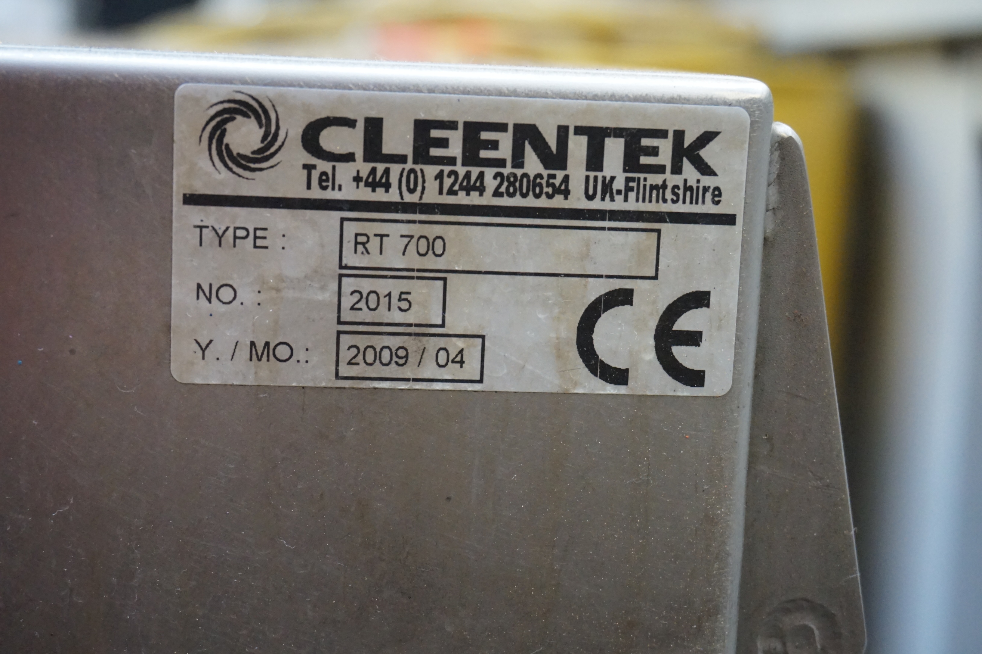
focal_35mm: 58
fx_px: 1595
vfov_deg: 23.2
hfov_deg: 34.2
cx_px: 491
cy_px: 327
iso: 3200
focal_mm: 39
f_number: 5.6
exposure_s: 1/60
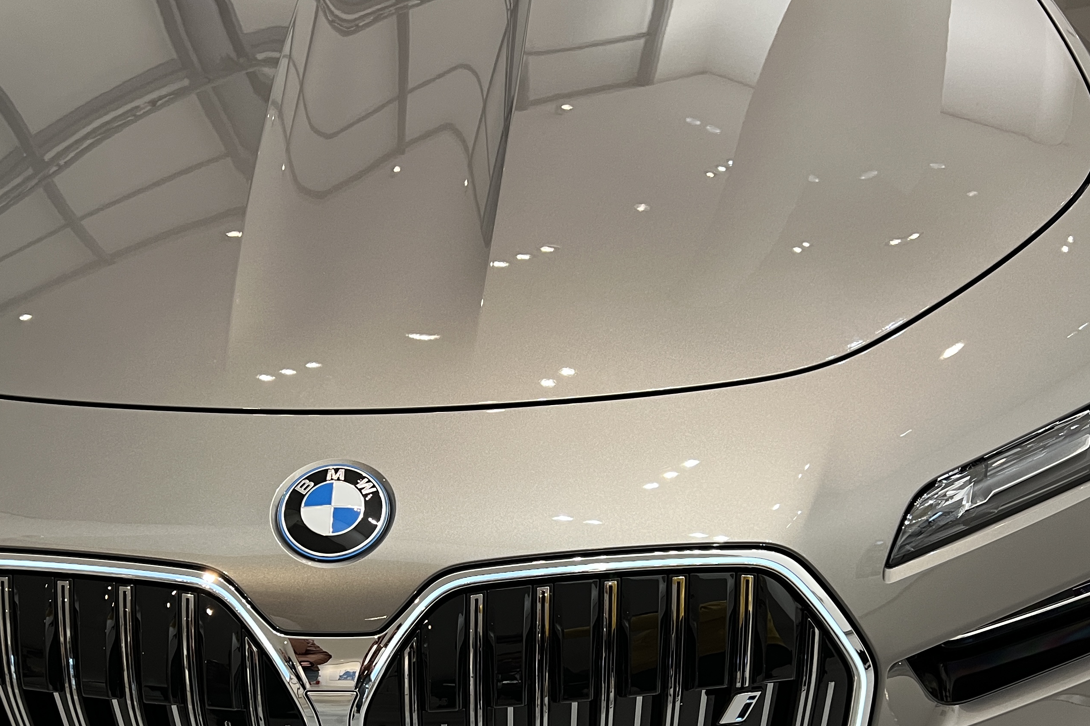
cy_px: 577
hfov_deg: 45.0
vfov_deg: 30.4
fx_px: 1302
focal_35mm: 43
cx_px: 403
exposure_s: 1/52
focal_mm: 5.7
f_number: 1.5
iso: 100
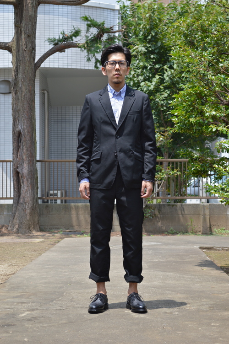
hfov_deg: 16.5
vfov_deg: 24.6
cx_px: 114
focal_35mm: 82
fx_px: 789
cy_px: 172
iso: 100
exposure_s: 1/160
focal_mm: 55
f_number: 6.3
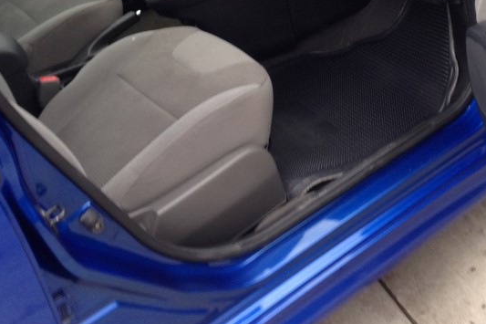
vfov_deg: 20.2
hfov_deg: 30.4
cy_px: 37
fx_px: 891
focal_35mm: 66
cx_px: 305
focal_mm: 4.12
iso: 50
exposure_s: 1/30
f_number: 2.4
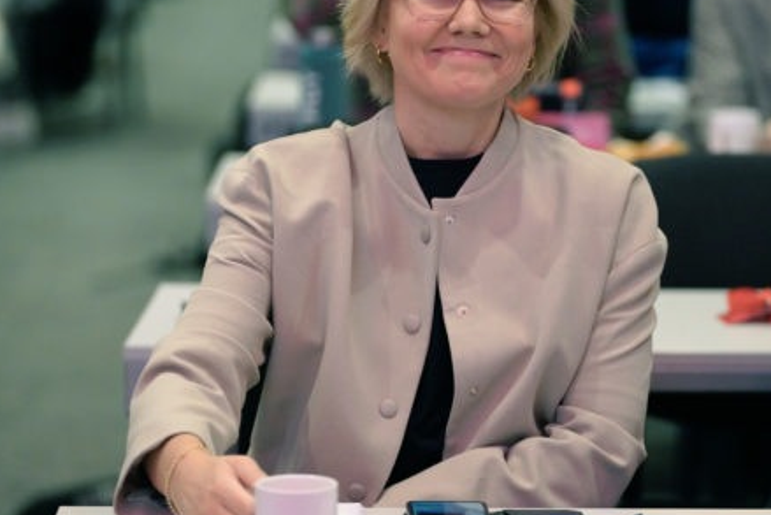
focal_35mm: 185
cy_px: 237
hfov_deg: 11.1
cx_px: 414
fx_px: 3963
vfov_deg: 7.4
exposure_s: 1/200
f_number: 2.8
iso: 5000
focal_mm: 126
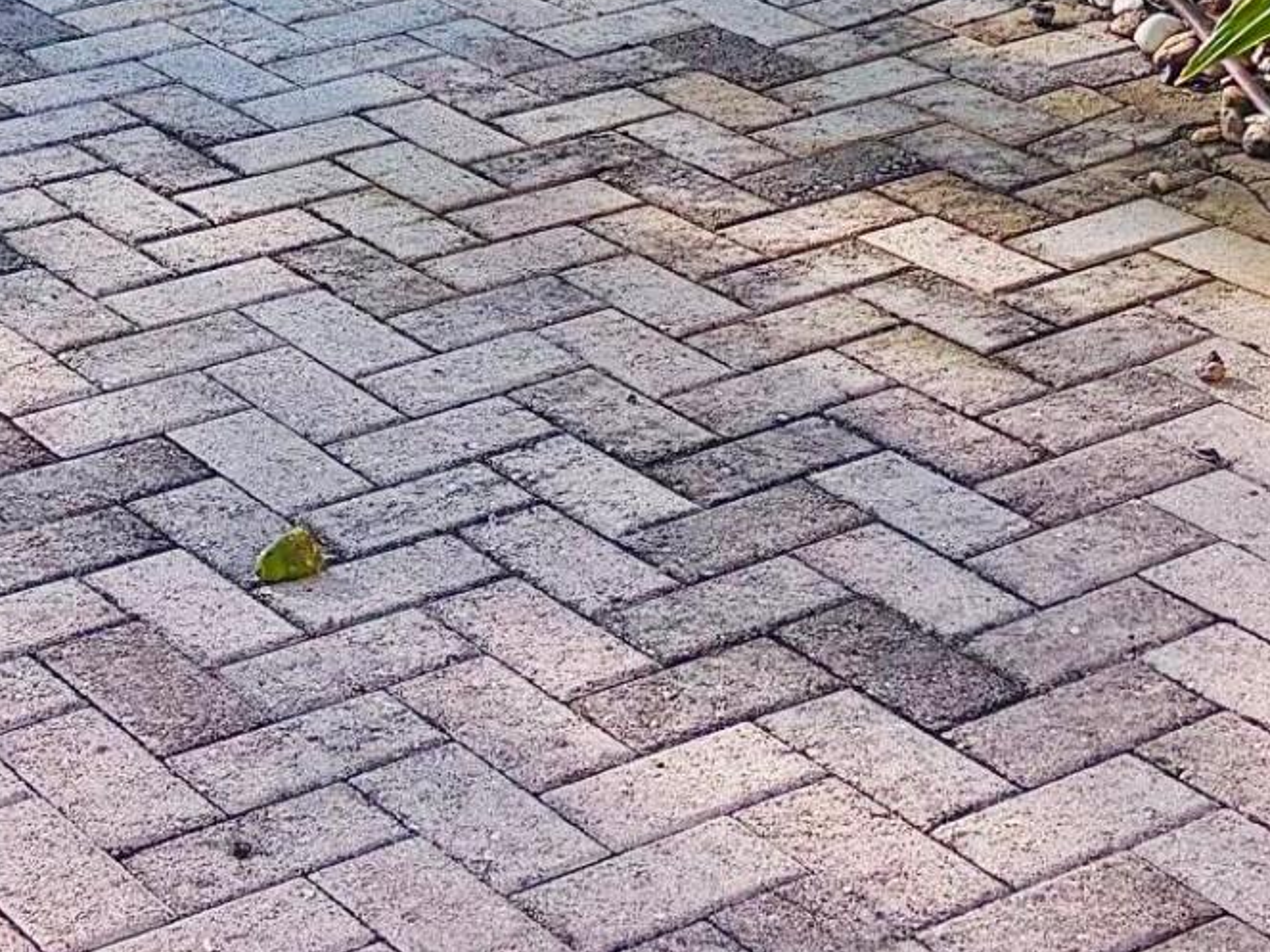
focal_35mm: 113
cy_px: -1109
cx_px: 261
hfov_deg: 17.3
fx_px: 4145
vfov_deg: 11.5
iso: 50
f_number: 1.6
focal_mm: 5.96
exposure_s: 1/887
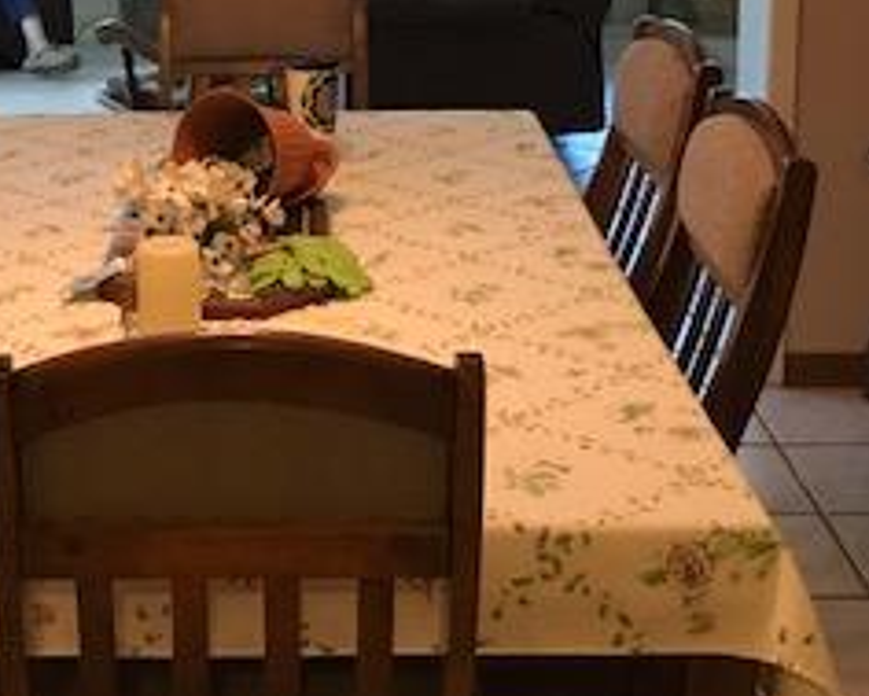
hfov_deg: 25.6
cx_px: 309
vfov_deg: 20.4
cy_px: 103
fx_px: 1904
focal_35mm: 74
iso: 100
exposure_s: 1/15
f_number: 1.8
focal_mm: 3.99
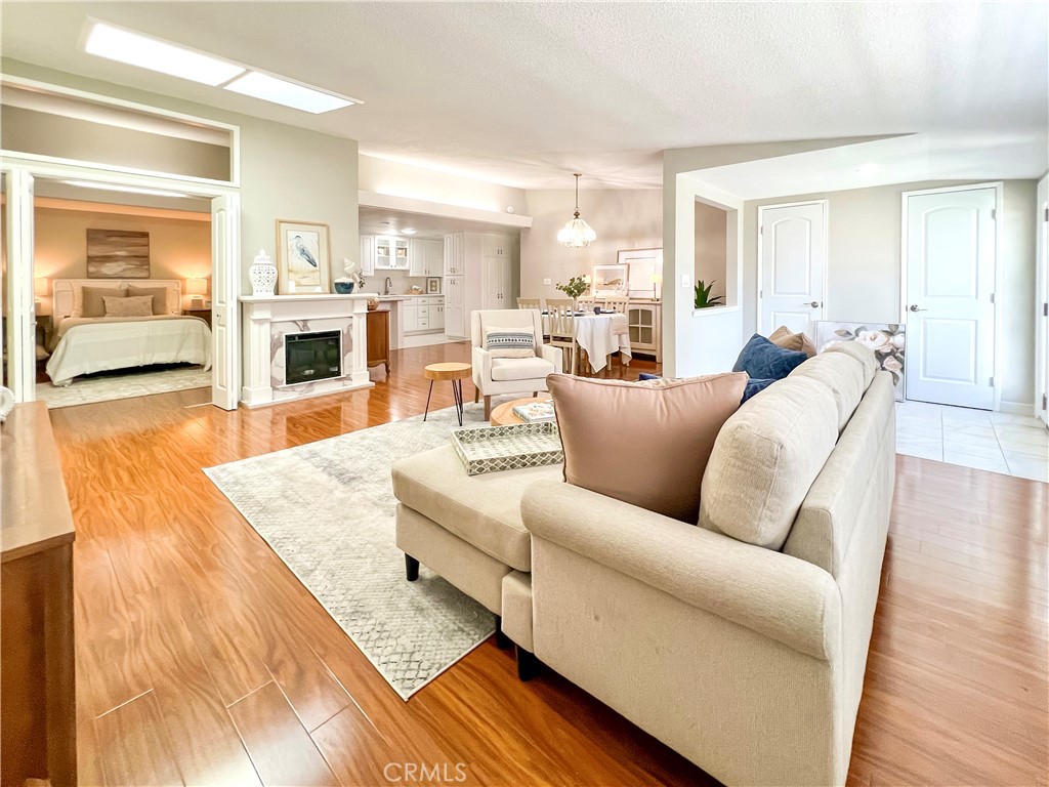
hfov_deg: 106.2
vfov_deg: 89.9
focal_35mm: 13
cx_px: 524
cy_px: 394
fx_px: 394
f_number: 1.8
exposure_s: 1/120
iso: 200
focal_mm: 1.57
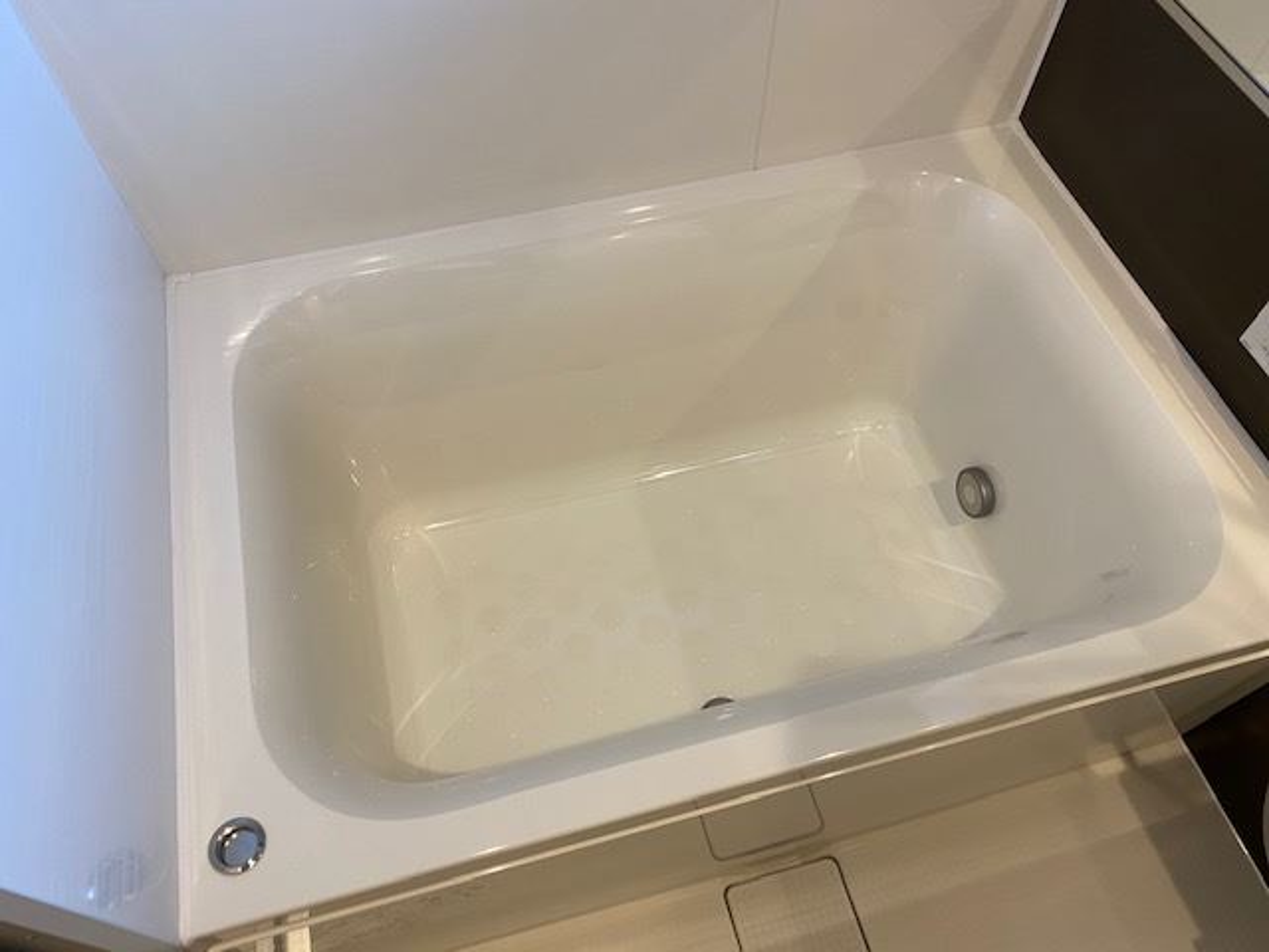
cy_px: 476
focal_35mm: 26
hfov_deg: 67.3
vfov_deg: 53.1
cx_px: 634
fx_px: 953
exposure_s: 1/50
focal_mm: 4.25
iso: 64
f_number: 1.8
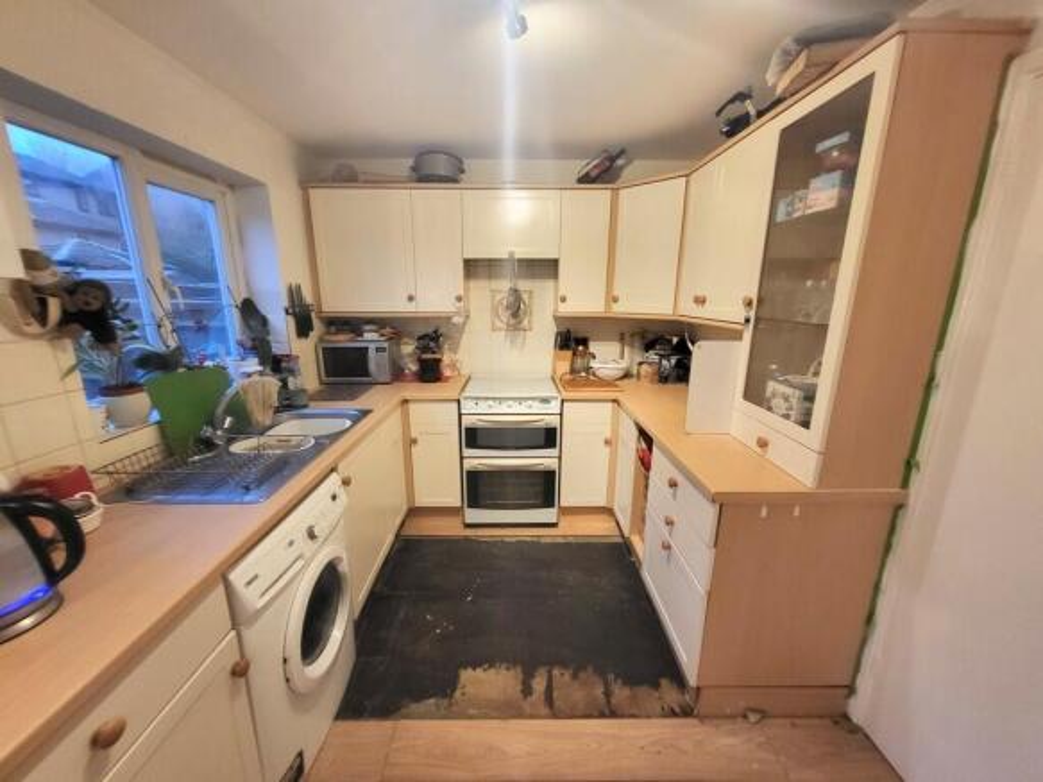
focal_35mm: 13
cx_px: 522
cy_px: 391
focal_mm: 1.74
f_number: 2.2
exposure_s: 1/50
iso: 320
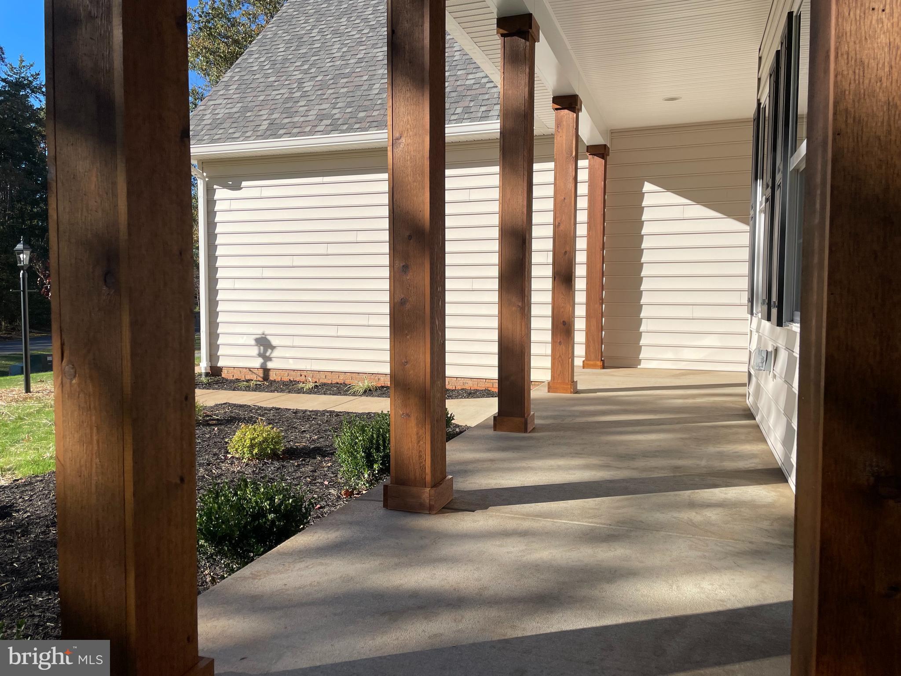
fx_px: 677
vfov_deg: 53.1
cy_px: 338
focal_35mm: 26
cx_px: 450
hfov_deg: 67.3
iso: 32
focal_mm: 4.2
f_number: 1.6
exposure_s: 1/3205
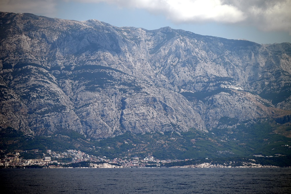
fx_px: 1172
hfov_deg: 14.2
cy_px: 97
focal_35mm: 145
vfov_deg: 9.5
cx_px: 146
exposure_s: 1/1600
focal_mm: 145
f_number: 4.8
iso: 100
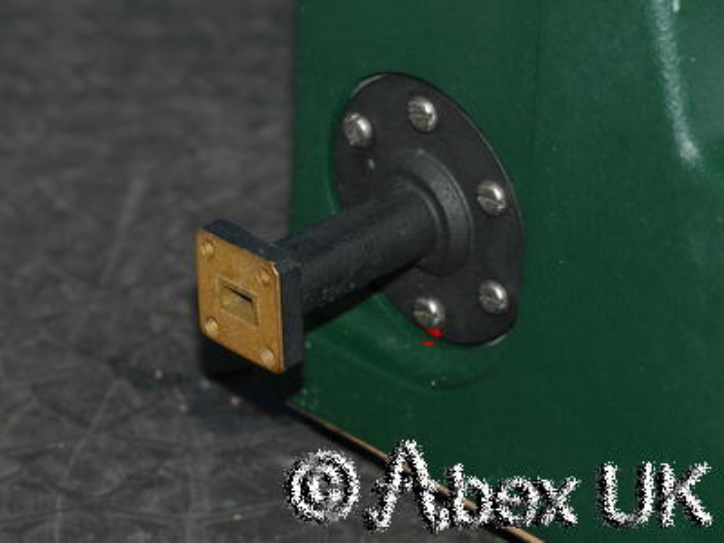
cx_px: 362
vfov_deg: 5.3
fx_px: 5856
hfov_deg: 7.1
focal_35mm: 280
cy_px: 272
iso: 400
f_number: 11
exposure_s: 1/60
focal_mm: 140
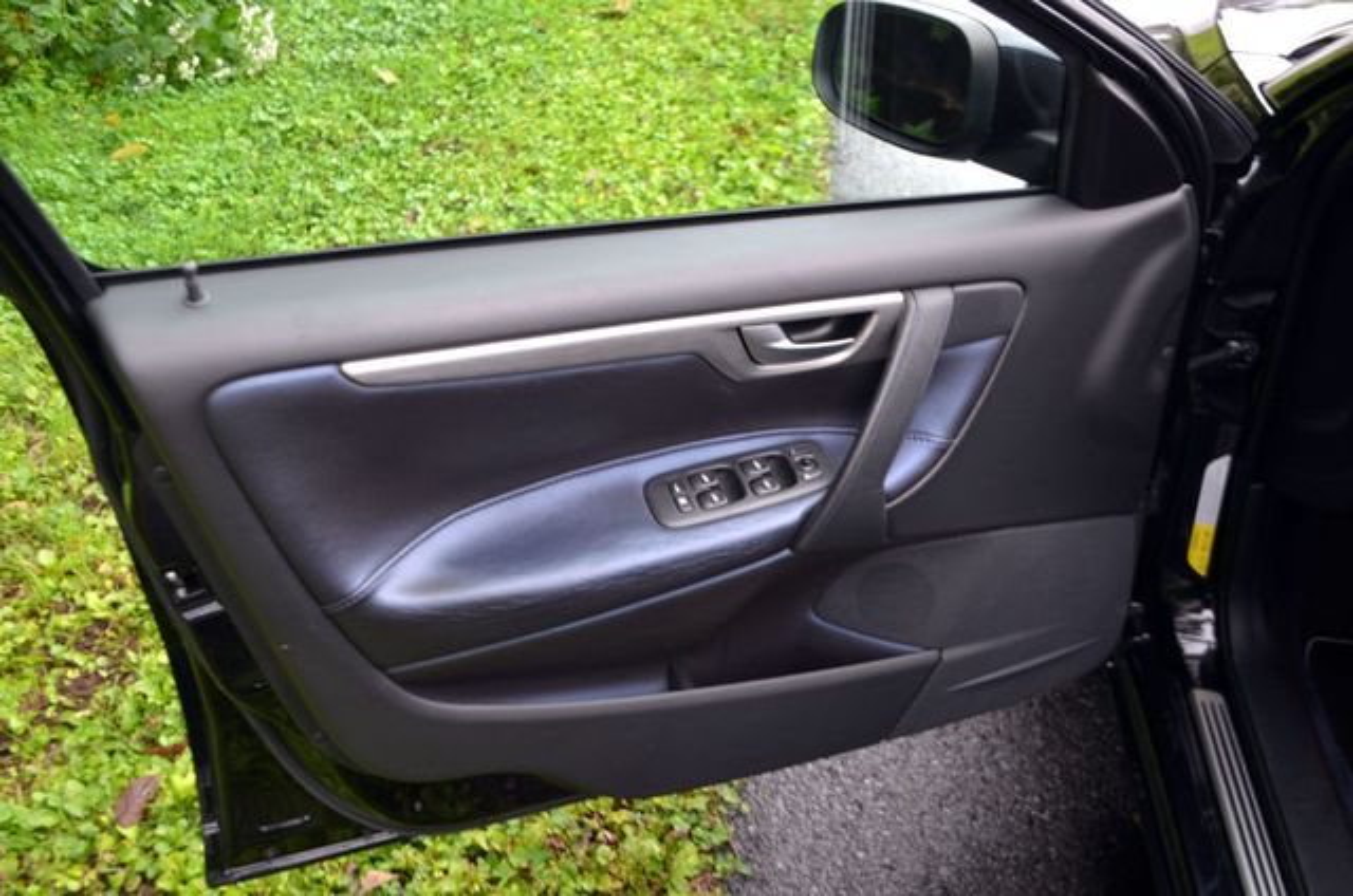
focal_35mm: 36
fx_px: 1350
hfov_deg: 53.2
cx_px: 676
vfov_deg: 36.7
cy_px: 448
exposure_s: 1/60
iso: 400
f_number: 4
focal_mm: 24
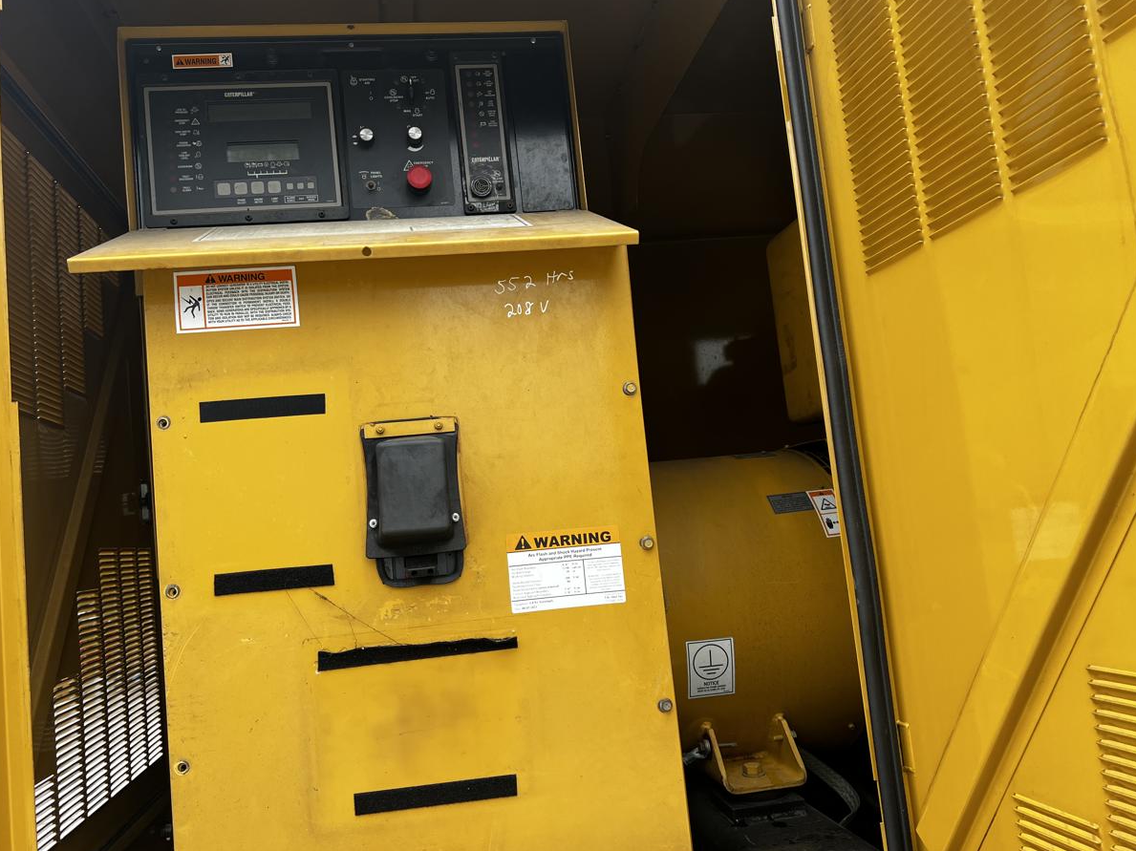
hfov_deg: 63.4
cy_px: 432
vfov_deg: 49.7
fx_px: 919
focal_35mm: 28
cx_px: 537
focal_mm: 5.7
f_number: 1.5
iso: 50
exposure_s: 1/769
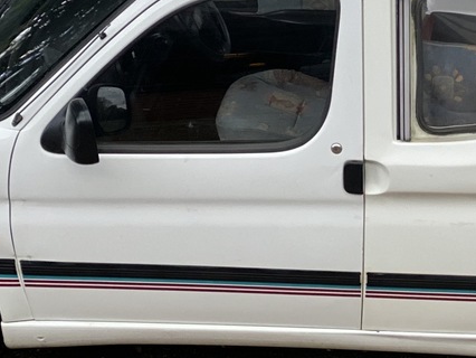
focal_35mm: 183
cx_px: 498
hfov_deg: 10.7
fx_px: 2518
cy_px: 83
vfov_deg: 8.1
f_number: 2
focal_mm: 6
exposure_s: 1/121
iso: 80
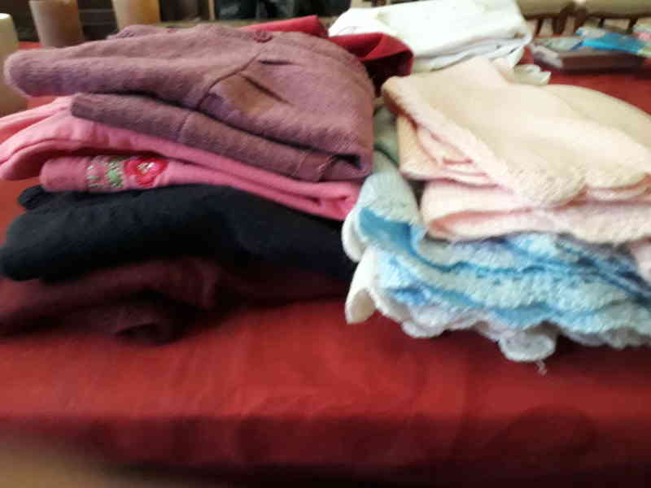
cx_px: 326
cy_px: 244
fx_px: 508
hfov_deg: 65.3
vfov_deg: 51.4
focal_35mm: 27
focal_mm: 3.6
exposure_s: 1/17
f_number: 1.9
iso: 640
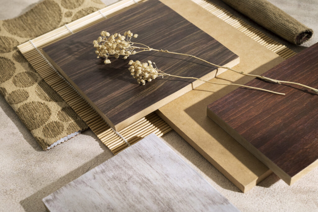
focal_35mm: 50
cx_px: 159
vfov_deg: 27.0
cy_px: 106
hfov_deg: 39.6
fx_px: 442
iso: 320
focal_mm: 50
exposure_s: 1/125
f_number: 10
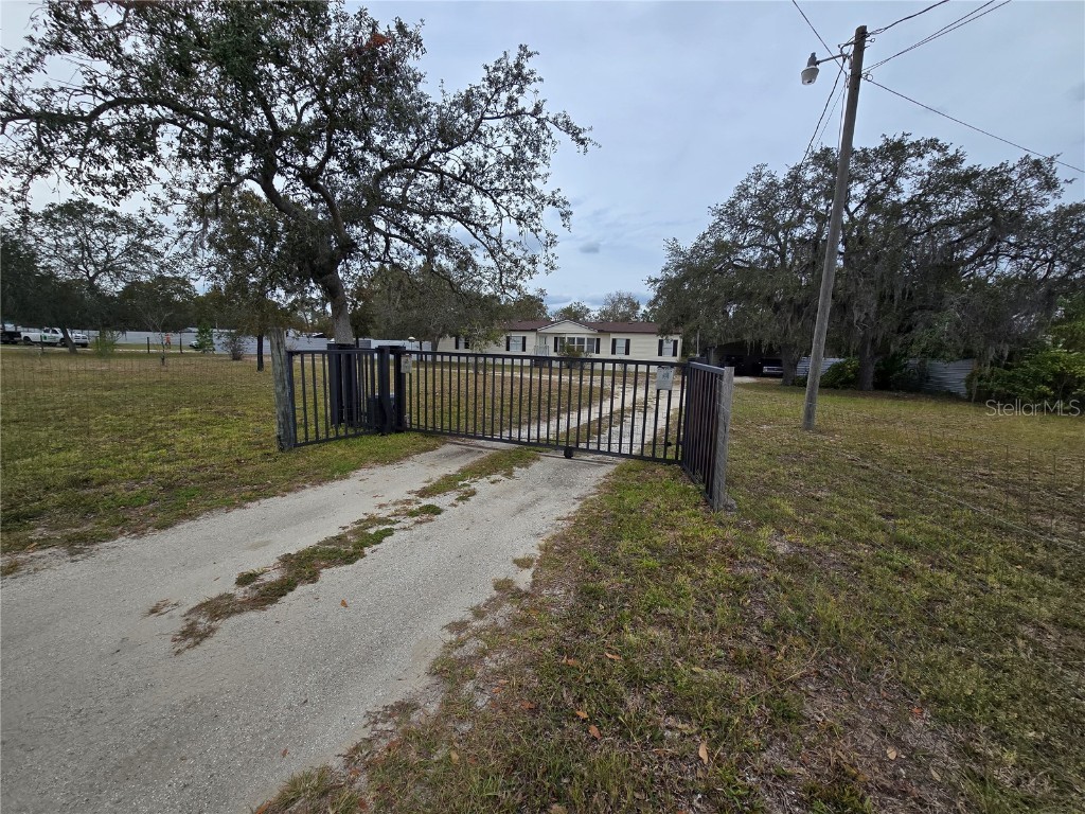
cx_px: 542
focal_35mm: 13
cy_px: 407
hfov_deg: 106.2
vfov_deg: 89.9
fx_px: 407
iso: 50
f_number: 2.2
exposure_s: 1/1173
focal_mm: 2.2
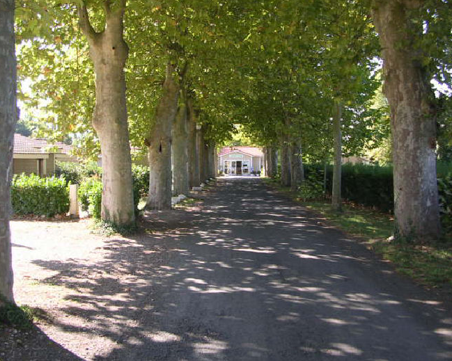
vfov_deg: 37.3
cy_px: 179
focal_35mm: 40
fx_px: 535
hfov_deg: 45.8
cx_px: 229
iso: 100
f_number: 2.8
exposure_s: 1/137
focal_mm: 5.8
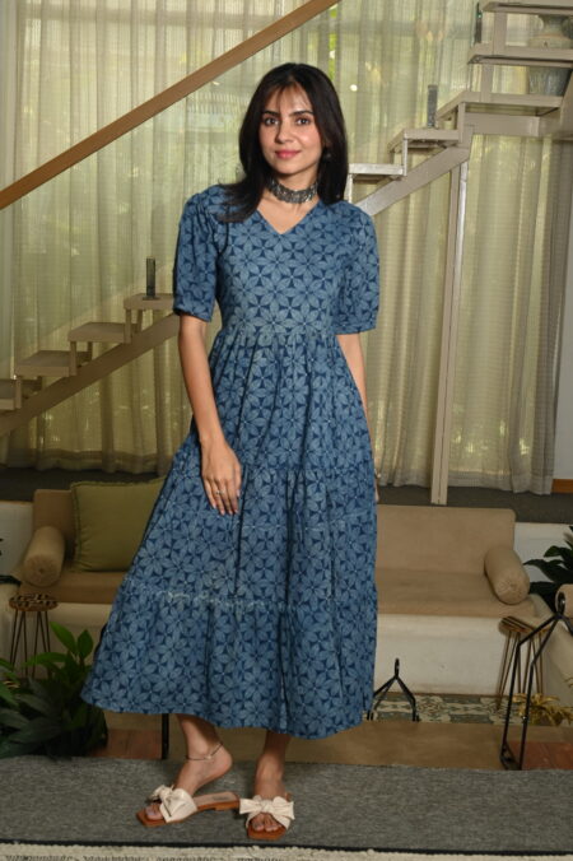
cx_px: 286
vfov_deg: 38.2
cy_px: 430
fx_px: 1243
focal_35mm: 52
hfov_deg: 26.0
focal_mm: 52
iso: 640
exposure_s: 1/160
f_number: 8
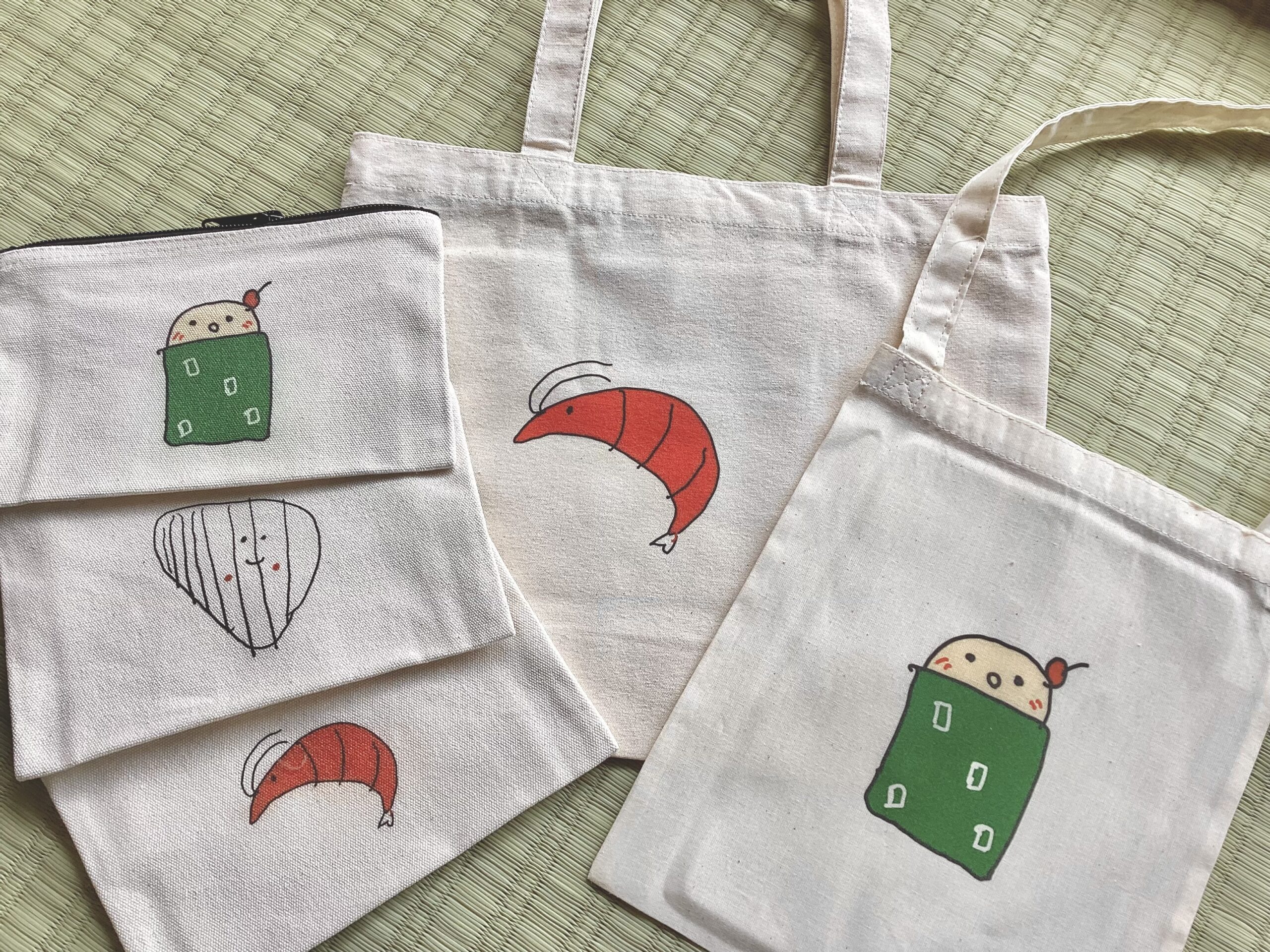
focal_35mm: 31
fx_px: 1137
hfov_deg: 58.4
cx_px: 635
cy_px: 476
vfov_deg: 45.4
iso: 25
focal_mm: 3.3
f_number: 2.4
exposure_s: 1/121
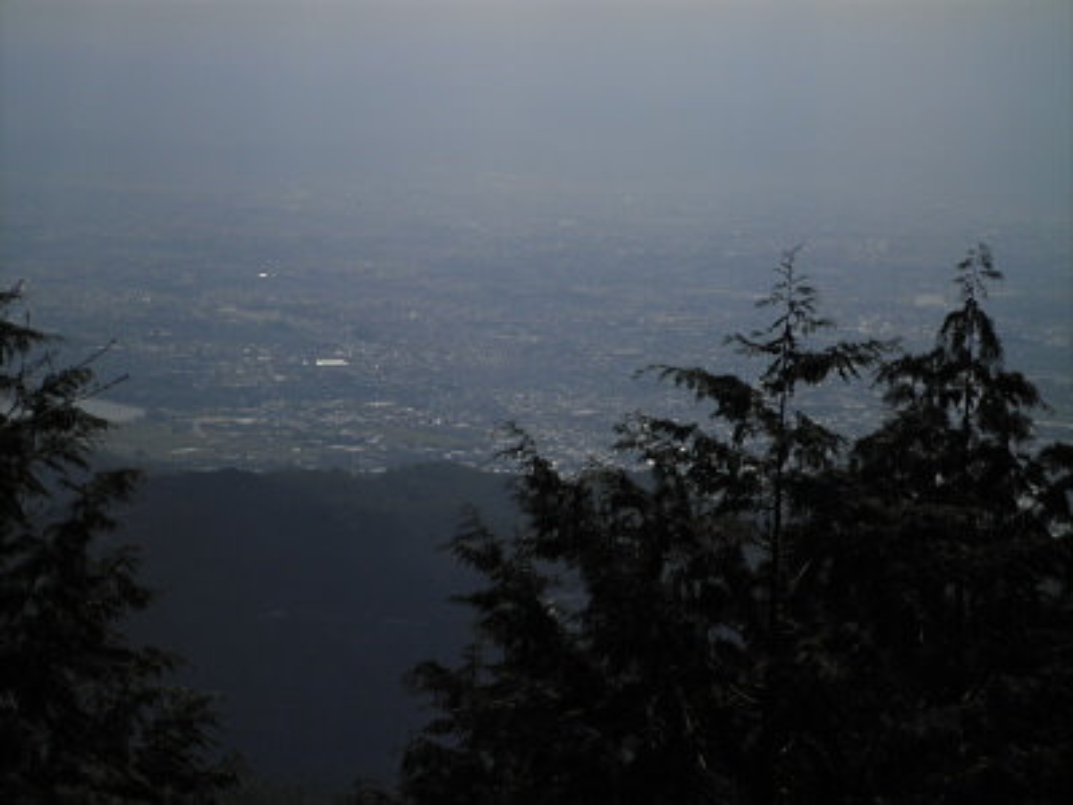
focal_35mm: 108
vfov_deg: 13.7
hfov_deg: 18.2
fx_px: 3348
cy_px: 402
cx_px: 536
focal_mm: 19.6
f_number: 14.8
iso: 100
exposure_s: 1/400
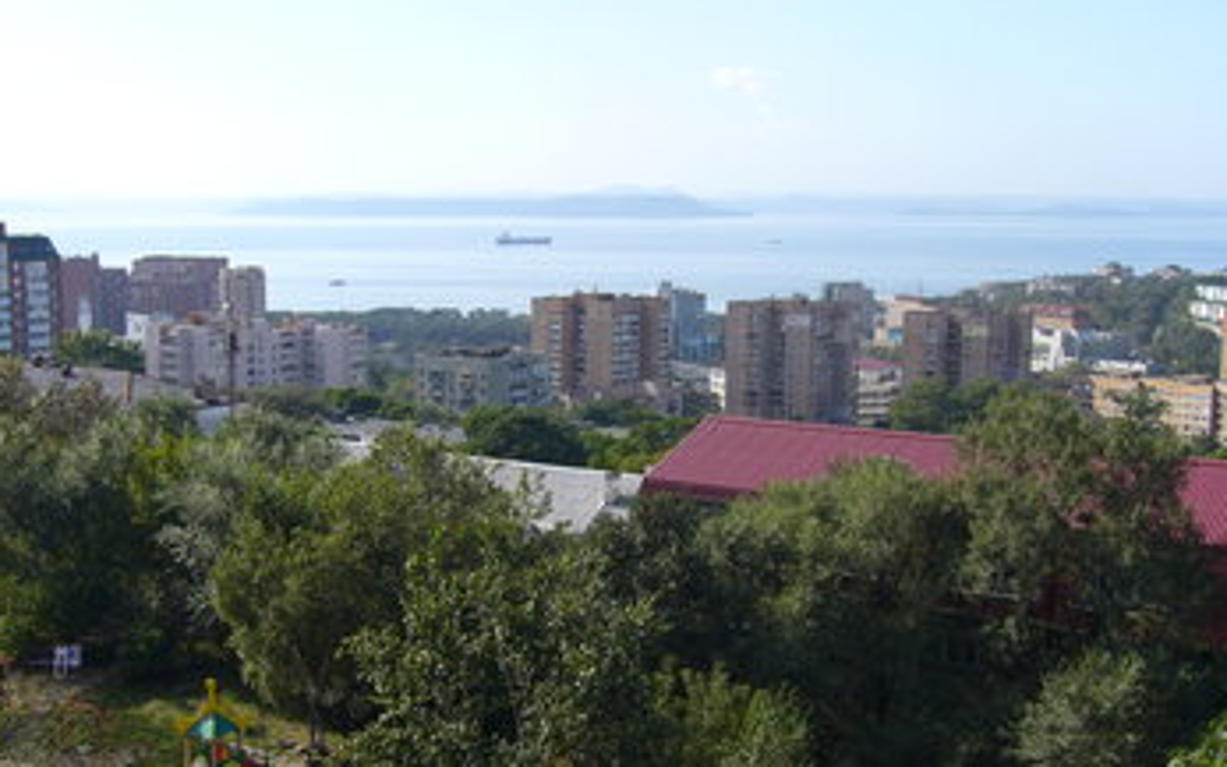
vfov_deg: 29.2
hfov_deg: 45.2
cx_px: 555
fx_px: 1472
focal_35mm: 44
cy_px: 428
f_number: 5.7
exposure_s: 1/200
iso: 80
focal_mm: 6
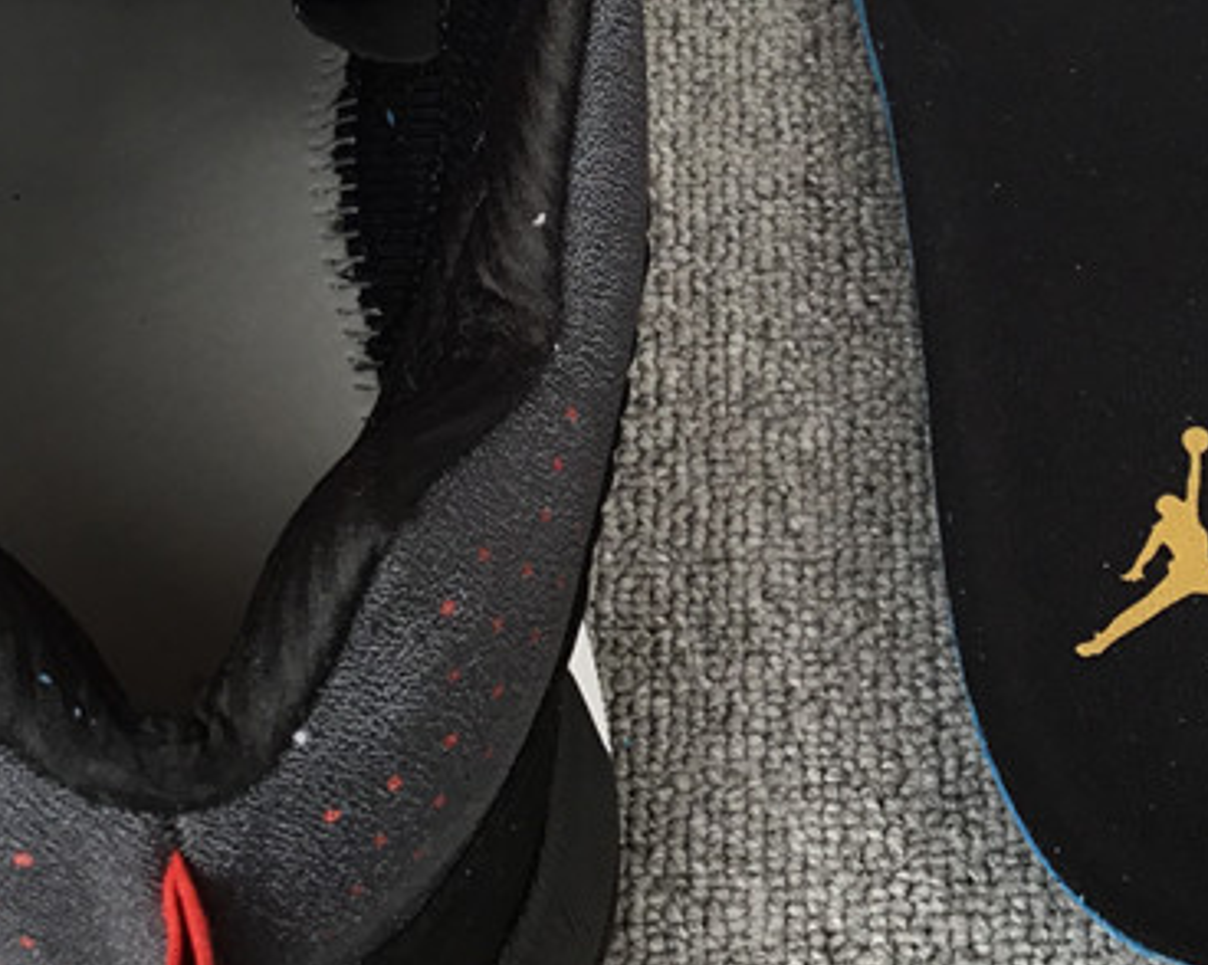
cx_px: 867
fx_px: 2644
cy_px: 159
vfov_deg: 20.4
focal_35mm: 74
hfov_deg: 25.5
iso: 40
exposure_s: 1/100
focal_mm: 3.3
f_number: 2.4
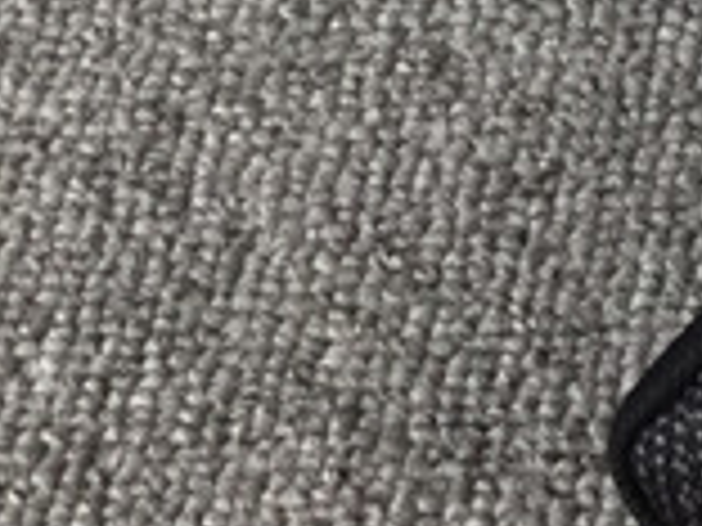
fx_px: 3630
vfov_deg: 7.6
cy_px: -874
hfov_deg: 9.3
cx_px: 1908
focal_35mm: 179
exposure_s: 1/118
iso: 25
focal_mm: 3.3
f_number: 2.4
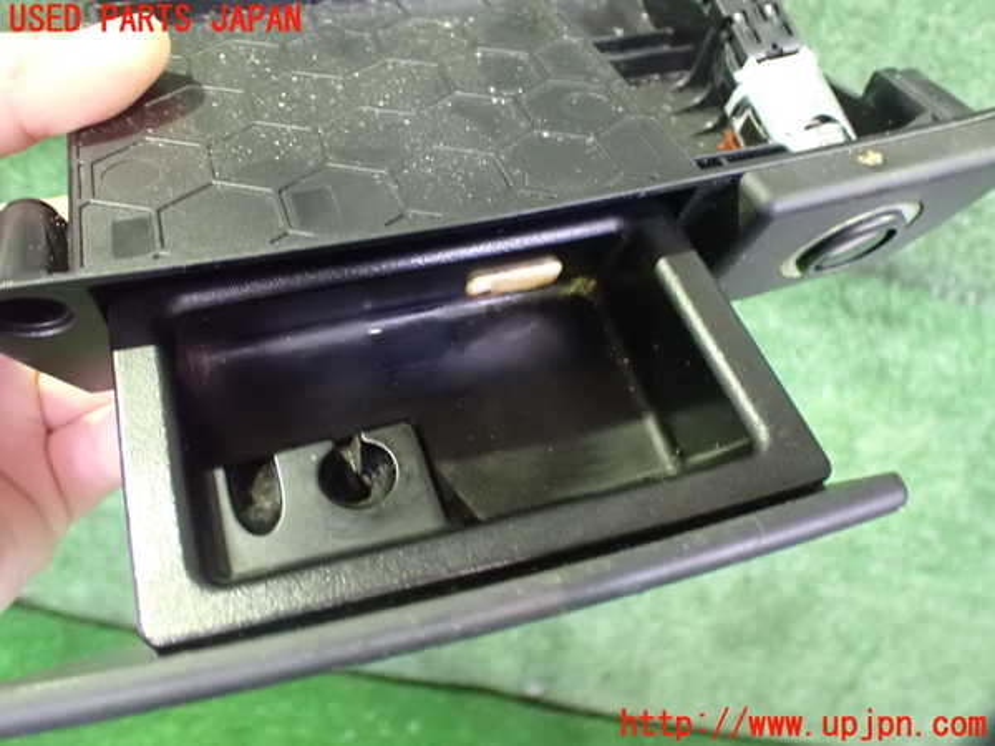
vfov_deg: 46.8
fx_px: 862
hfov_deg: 60.0
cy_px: 373
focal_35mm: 30
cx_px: 498
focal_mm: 5.4
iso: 1600
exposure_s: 1/15
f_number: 2.3
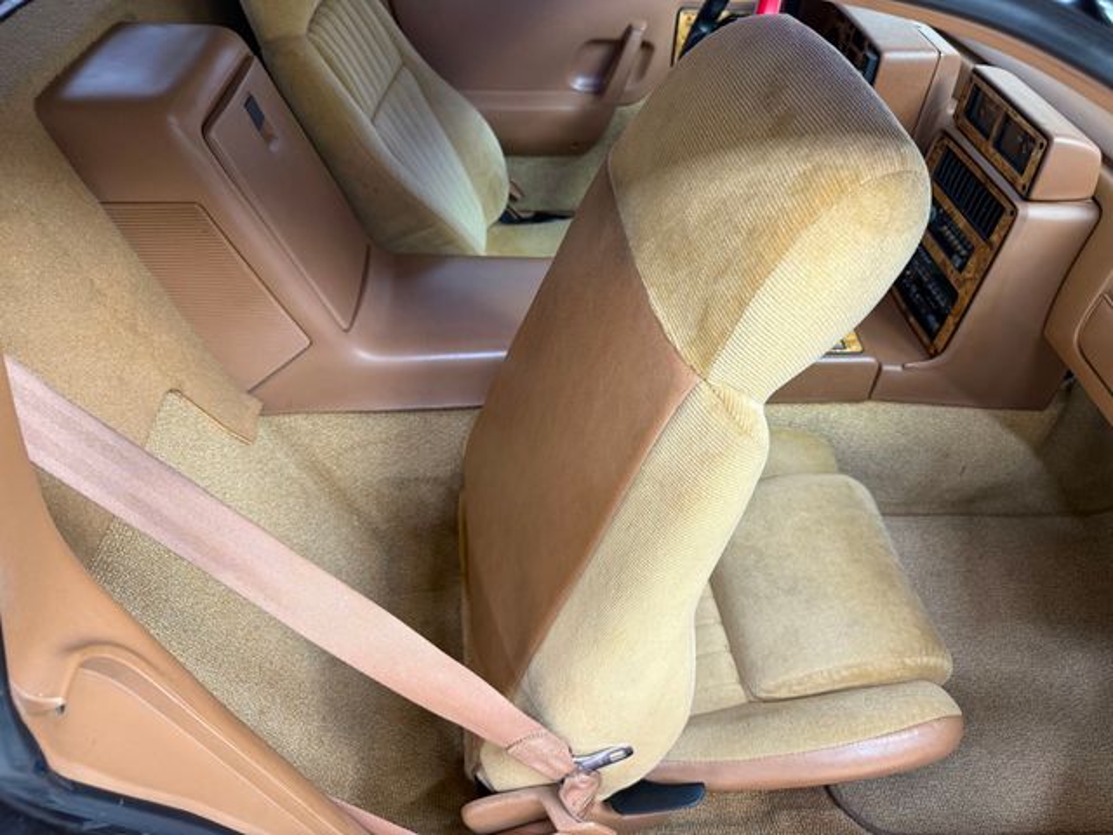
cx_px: 556
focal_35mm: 24
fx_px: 772
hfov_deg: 71.6
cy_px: 418
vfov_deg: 56.8
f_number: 1.78
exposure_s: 1/60
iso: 200
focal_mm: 6.76
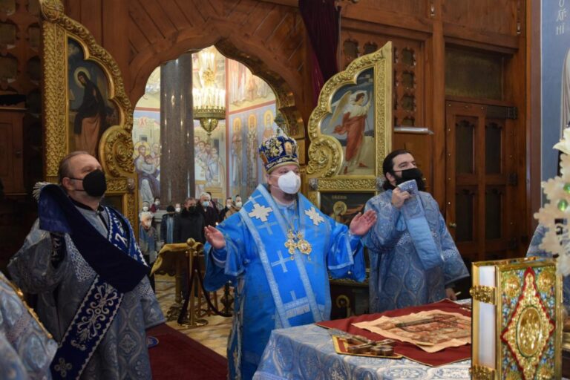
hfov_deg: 53.1
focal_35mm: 36
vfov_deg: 36.9
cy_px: 190
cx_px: 285
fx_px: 570
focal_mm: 24
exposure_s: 1/60
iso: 2200
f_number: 3.8
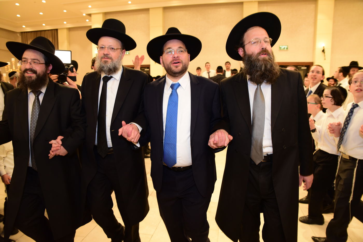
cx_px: 182
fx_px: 242
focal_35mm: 24
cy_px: 121
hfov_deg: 73.7
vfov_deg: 53.2
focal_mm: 24
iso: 2000
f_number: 4.5
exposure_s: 1/160
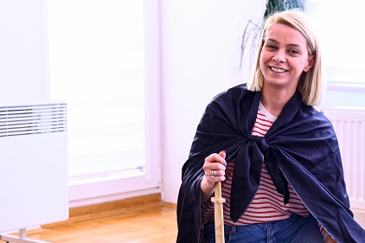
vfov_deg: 15.0
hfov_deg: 22.2
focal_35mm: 91
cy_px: 134
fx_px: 922
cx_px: 278
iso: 800
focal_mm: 48
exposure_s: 1/40
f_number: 2.8
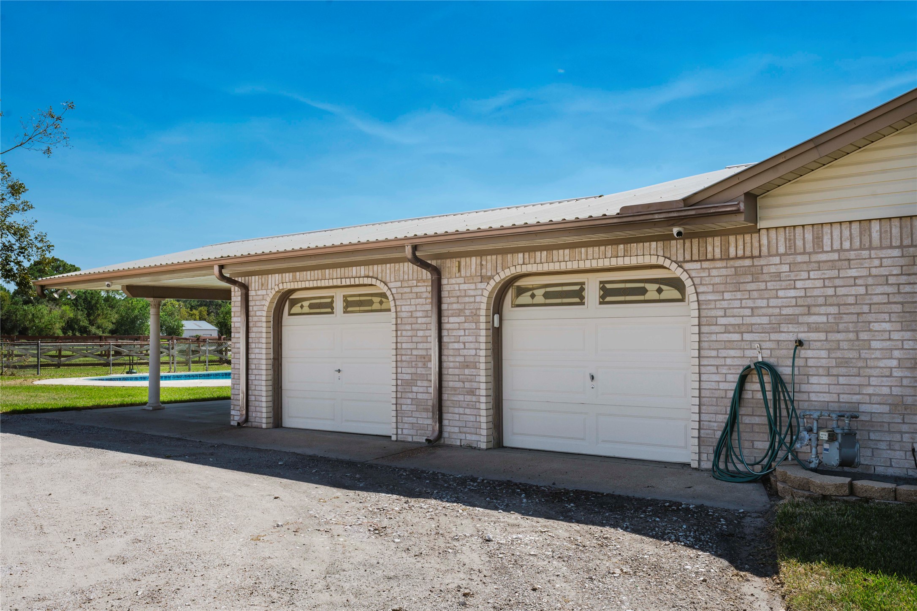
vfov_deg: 37.9
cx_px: 458
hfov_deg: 54.4
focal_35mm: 35
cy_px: 306
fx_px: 891
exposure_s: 1/200
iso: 125
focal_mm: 35
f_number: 10
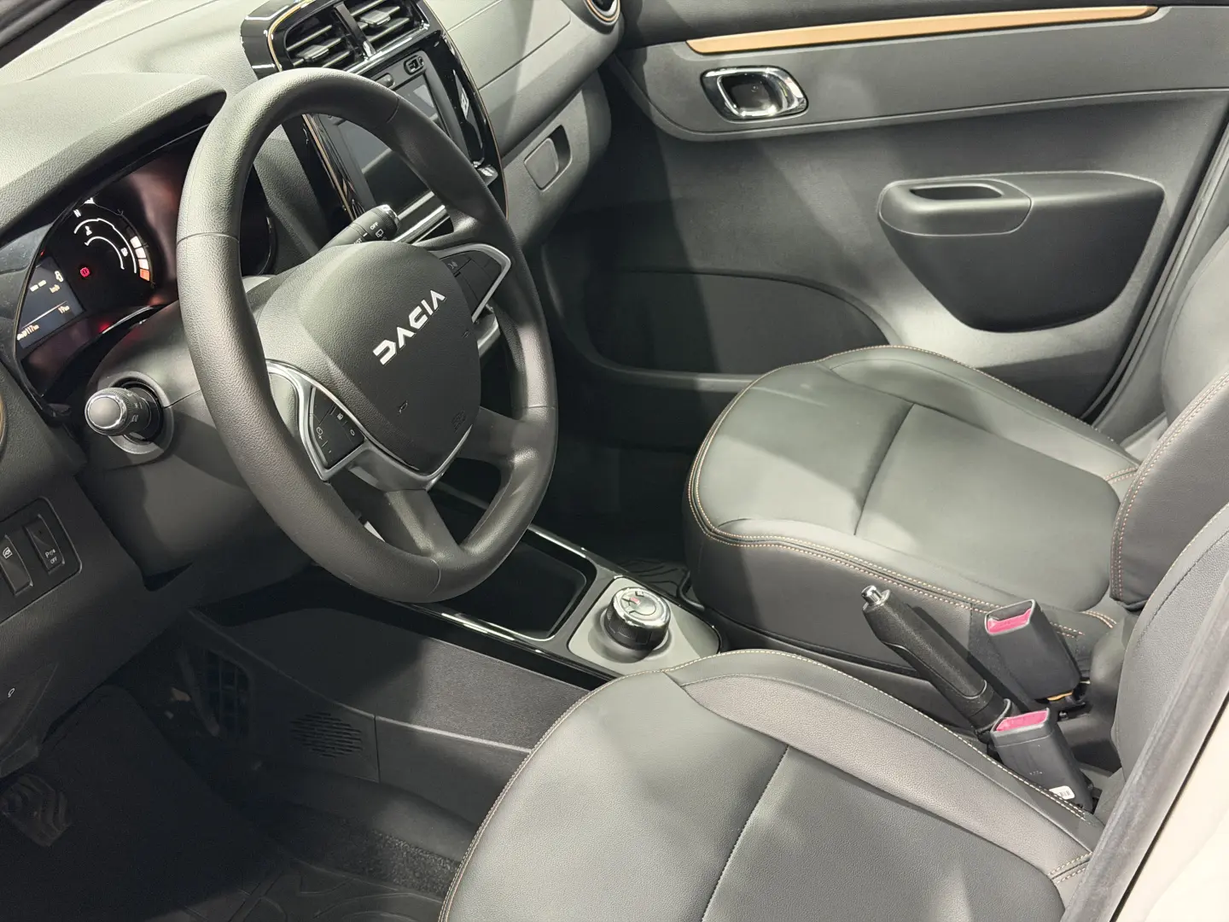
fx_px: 1704
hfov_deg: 39.7
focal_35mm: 48
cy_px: 461
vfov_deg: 30.3
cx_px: 614
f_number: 1.78
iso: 640
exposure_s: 1/25
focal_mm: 6.76
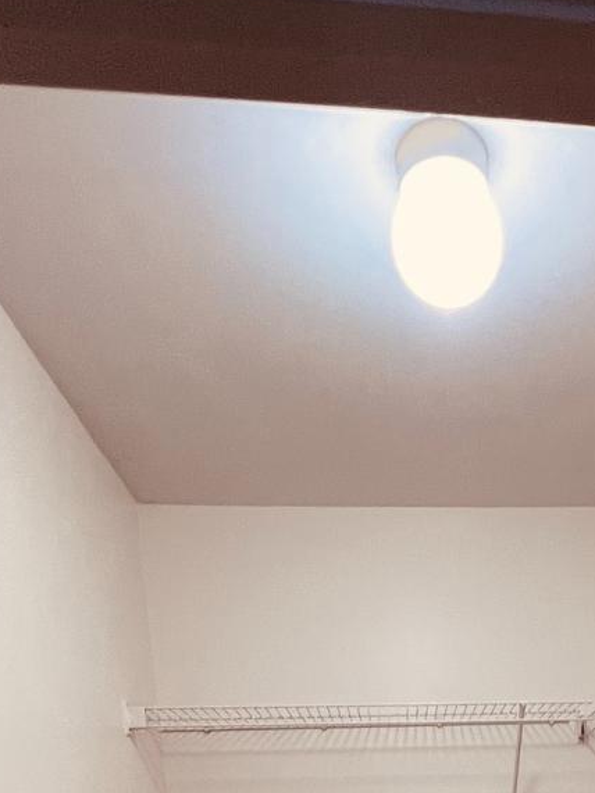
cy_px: 1005
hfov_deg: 38.4
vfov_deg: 36.6
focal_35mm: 35
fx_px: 802
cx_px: 516
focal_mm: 1.57
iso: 125
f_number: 1.8
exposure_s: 1/60
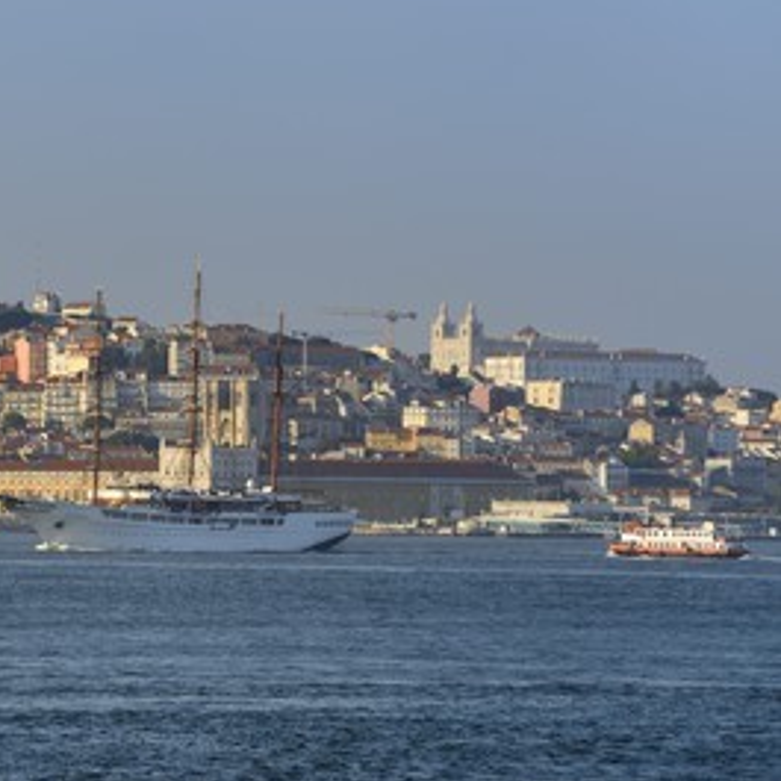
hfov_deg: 7.0
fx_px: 6356
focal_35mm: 249
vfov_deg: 7.0
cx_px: 165
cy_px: 383
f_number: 9
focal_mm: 185
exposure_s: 1/400
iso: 200
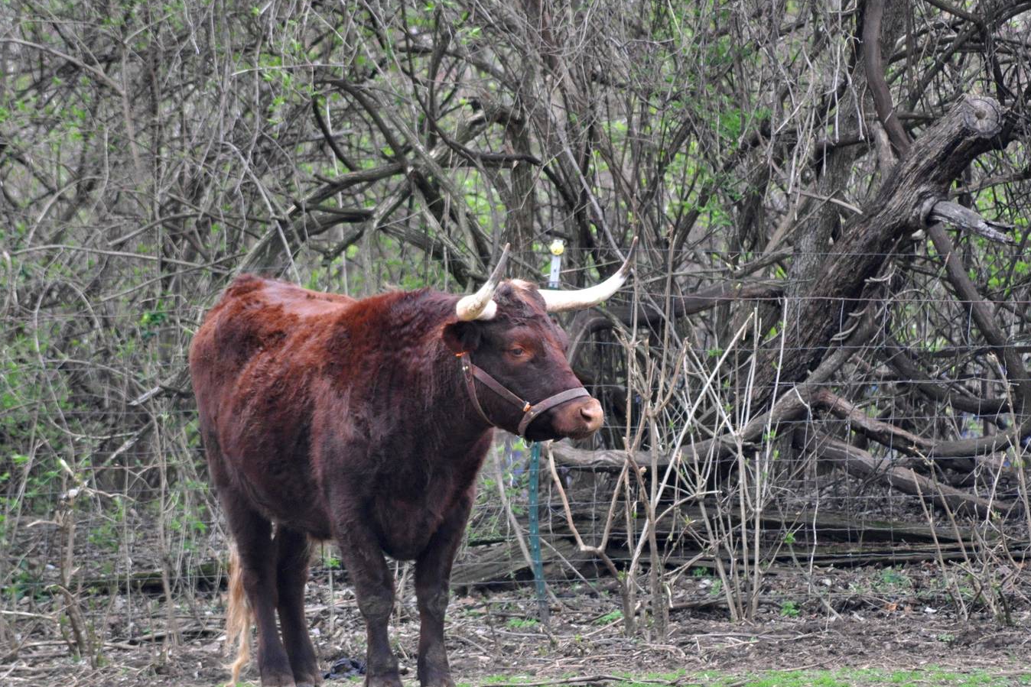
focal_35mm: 534
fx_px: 15294
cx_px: 514
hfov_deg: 3.9
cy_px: 330
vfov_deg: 2.6
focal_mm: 300
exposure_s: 1/500
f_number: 5.6
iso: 800
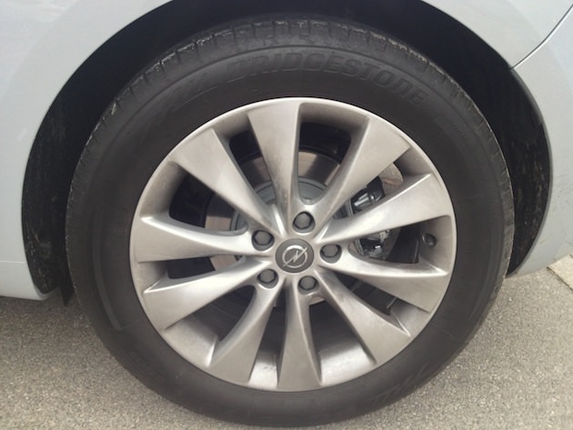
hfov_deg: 52.6
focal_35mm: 35
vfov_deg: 40.7
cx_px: 286
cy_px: 215
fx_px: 580
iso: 50
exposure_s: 1/60
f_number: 2.4
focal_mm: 4.28
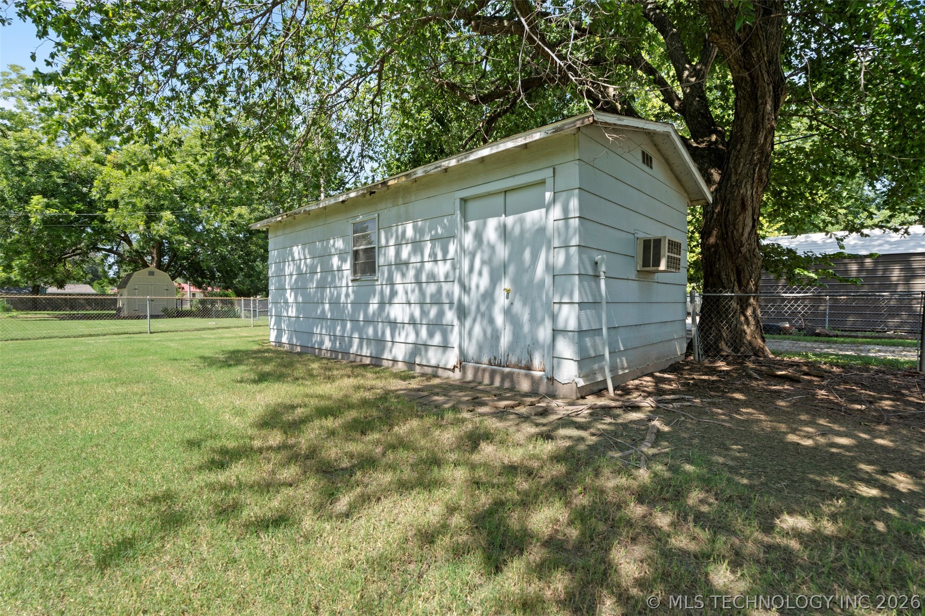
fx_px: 411
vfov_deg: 73.7
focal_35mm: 16
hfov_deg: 96.7
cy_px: 308
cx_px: 462
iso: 250
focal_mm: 16
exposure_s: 1/80
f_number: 9
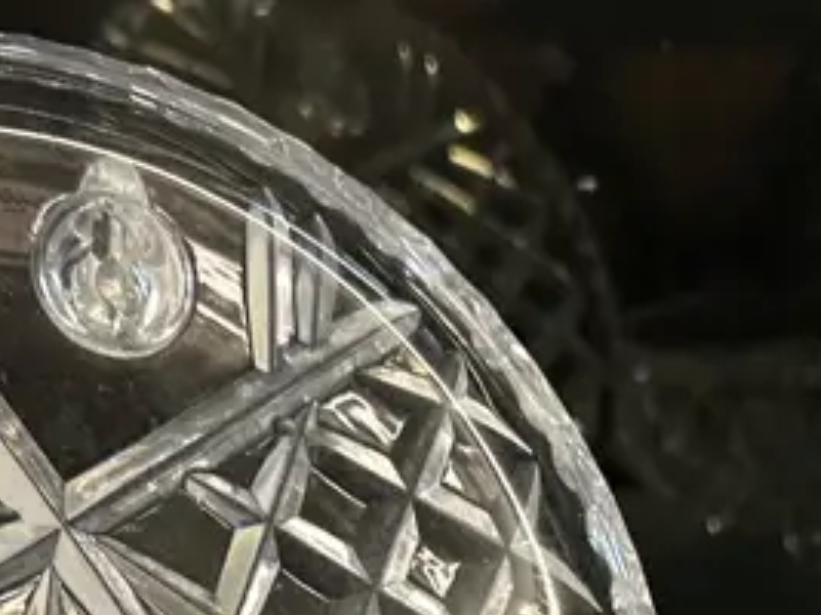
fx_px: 2181
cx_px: 664
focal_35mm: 92
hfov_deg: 21.0
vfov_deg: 14.6
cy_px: 1012
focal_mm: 6.86
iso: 160
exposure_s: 1/50
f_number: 1.78
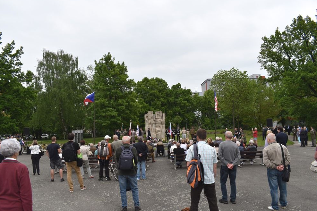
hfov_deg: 65.5
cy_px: 105
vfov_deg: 46.4
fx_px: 246
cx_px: 157
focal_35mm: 28
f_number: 8
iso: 100
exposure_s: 1/200
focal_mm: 18
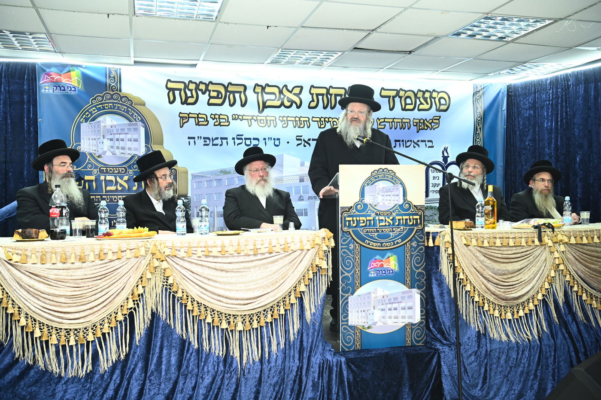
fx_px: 600
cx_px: 300
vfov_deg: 36.8
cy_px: 200
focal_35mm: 36
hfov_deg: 53.2
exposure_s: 1/125
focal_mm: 36
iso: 1600
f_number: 4
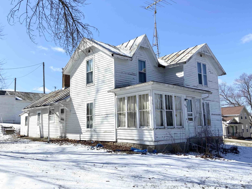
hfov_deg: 56.8
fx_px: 233
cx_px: 116
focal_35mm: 32
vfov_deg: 44.2
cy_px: 94
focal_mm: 4.25
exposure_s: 1/2358
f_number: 1.8
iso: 32
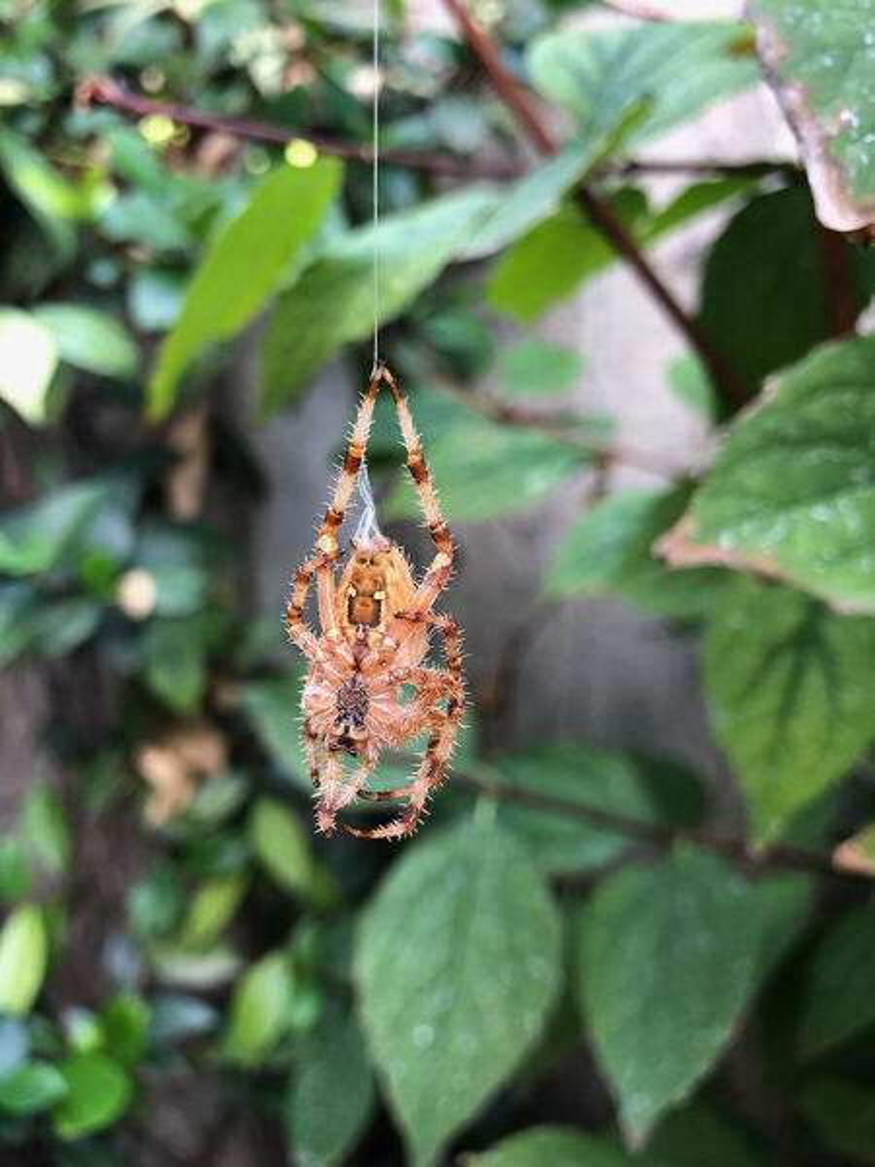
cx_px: 438
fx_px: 944
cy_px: 584
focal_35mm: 28
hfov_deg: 49.7
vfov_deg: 63.4
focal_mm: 3.99
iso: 20
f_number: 1.8
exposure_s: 1/40
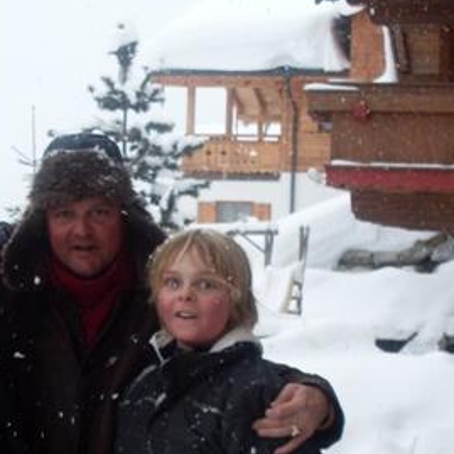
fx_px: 1187
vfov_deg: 21.5
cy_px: 332
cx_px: 143
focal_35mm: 80
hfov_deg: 21.6
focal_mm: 6.3
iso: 80
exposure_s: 1/180
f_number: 2.8
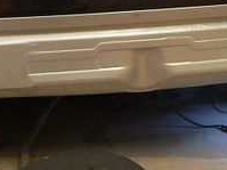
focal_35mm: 116
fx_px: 760
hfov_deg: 17.0
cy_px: -40
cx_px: 130
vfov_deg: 12.4
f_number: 2.8
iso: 200
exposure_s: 1/20
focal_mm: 6
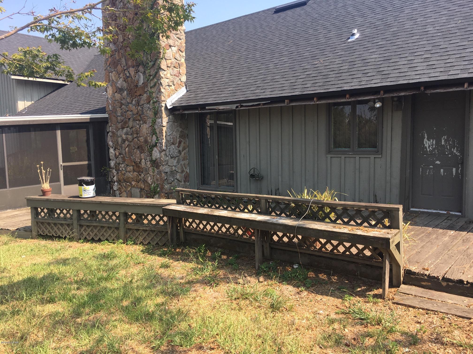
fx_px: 396
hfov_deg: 61.7
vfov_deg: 48.2
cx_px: 236
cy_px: 177
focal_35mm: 29
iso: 25
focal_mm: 4.15
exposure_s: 1/610
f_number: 2.2
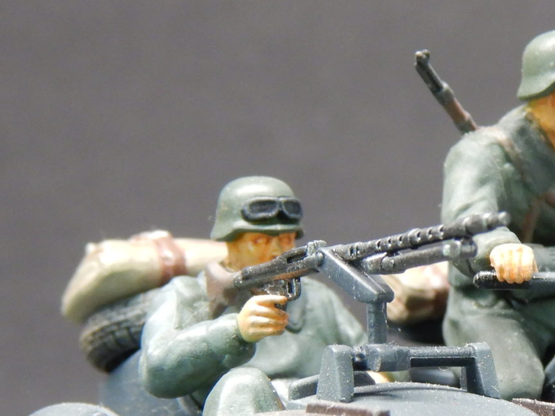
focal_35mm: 109
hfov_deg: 17.6
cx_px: 553
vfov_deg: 13.5
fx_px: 1748
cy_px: 379
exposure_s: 1/30
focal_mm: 6.6
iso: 280
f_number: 4.2
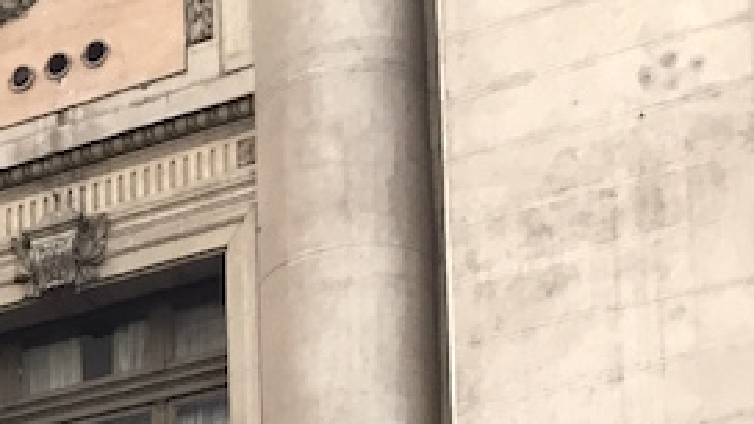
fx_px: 2319
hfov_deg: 16.5
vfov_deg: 9.3
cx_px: -444
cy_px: 1034
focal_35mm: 116
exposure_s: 1/33
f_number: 2.2
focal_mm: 4.15
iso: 40
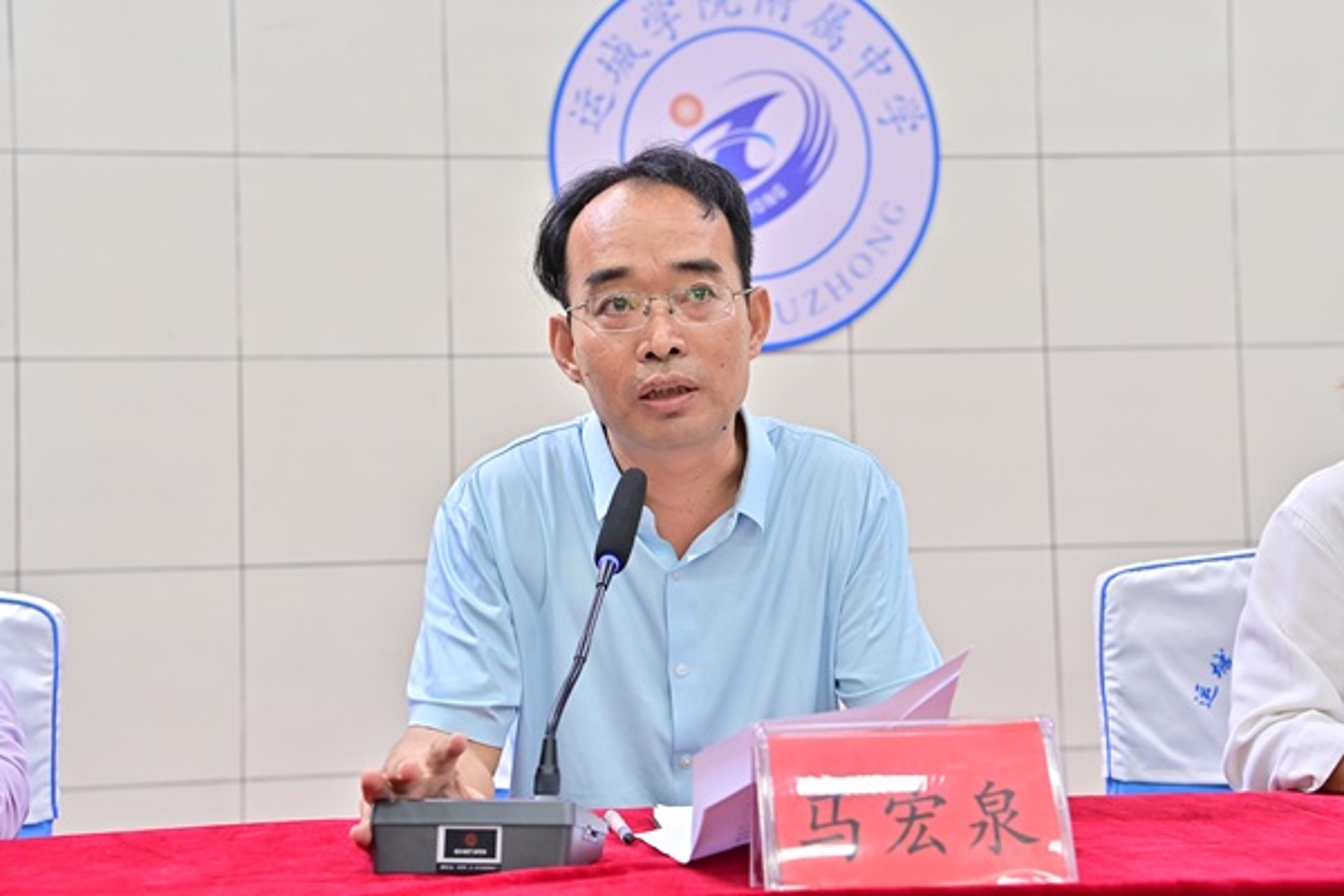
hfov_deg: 38.2
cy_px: 448
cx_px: 672
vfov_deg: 26.0
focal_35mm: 52
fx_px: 1941
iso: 640
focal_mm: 52
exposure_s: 1/60
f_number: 5.6
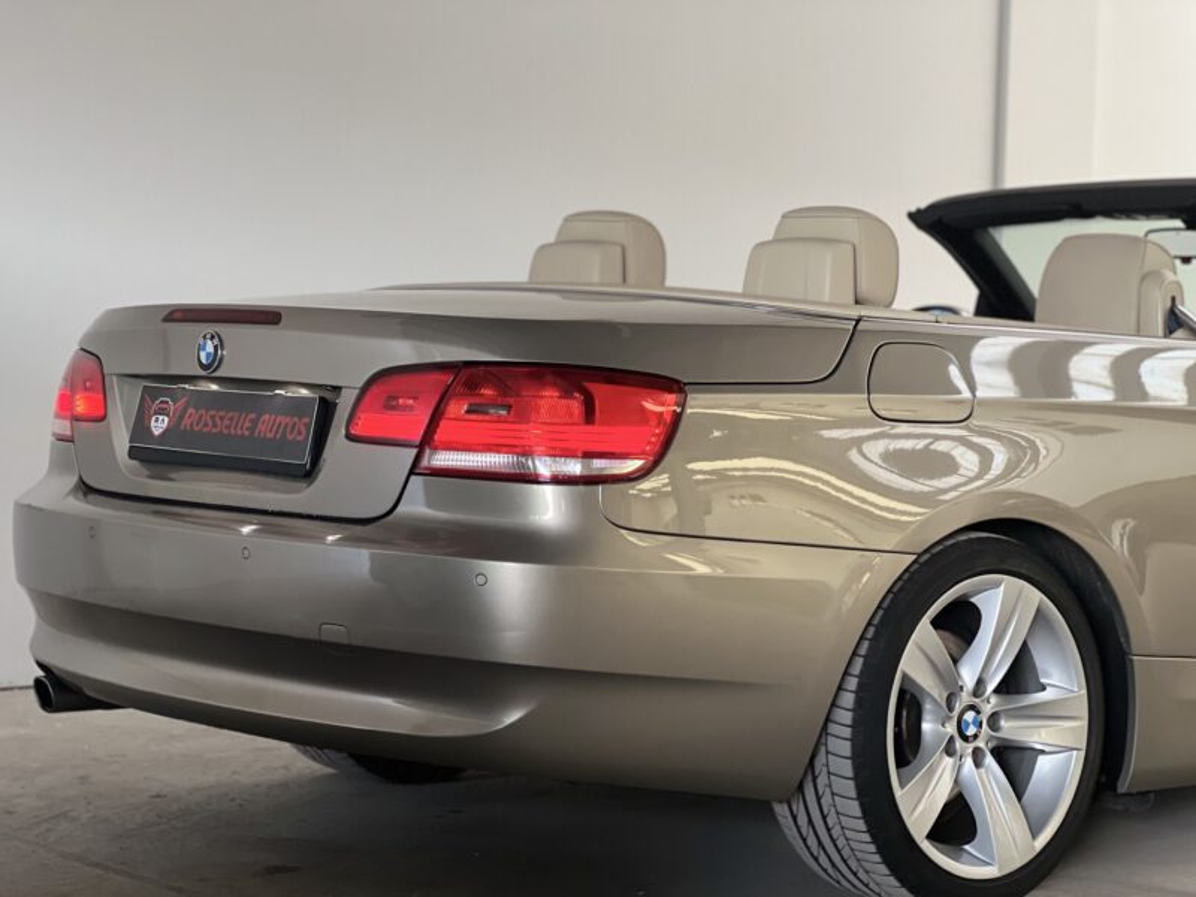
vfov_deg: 19.1
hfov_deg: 25.3
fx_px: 2660
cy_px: 448
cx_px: 598
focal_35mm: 77
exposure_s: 1/63
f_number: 2.8
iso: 250
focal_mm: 9
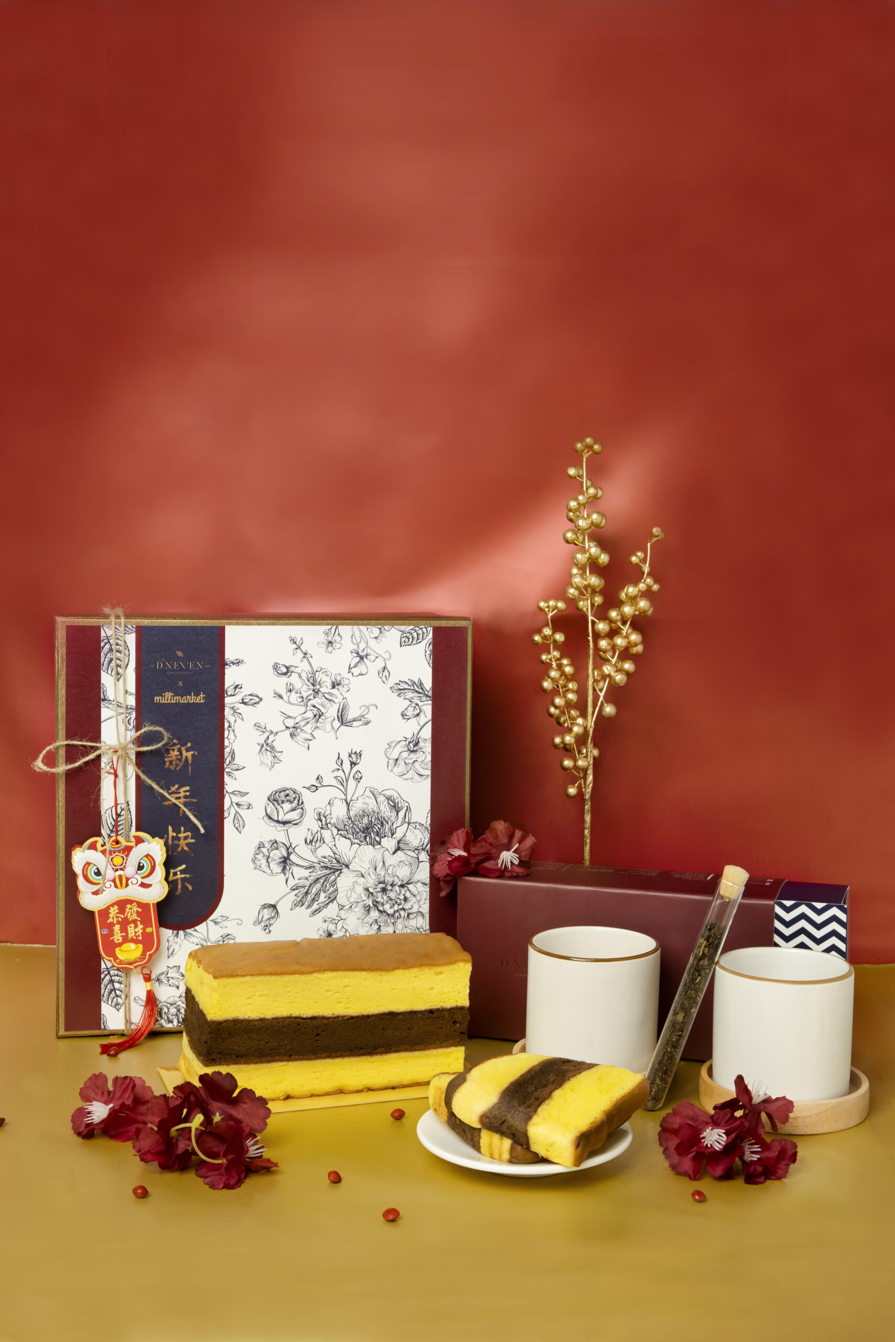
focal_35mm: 45
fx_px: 1678
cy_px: 671
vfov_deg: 43.6
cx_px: 448
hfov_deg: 29.9
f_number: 6.3
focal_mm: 45
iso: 400
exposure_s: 1/10
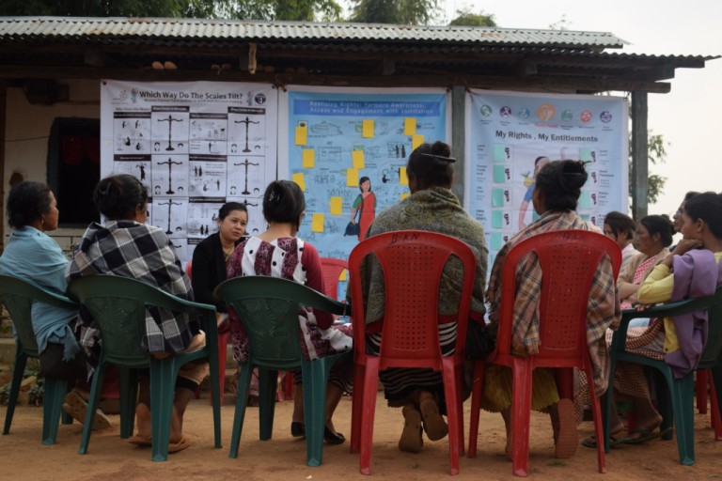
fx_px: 812
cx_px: 361
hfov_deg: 47.9
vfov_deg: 33.0
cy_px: 240
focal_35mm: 40
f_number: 5.6
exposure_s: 1/125
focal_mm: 27
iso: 100
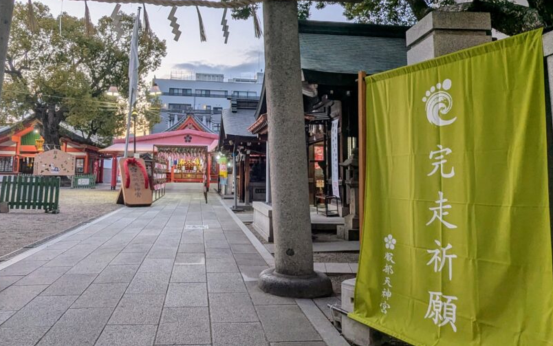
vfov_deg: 45.5
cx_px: 243
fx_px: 407
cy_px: 123
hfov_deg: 68.1
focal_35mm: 27
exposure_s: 1/30
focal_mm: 2.35
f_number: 2.2
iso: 48
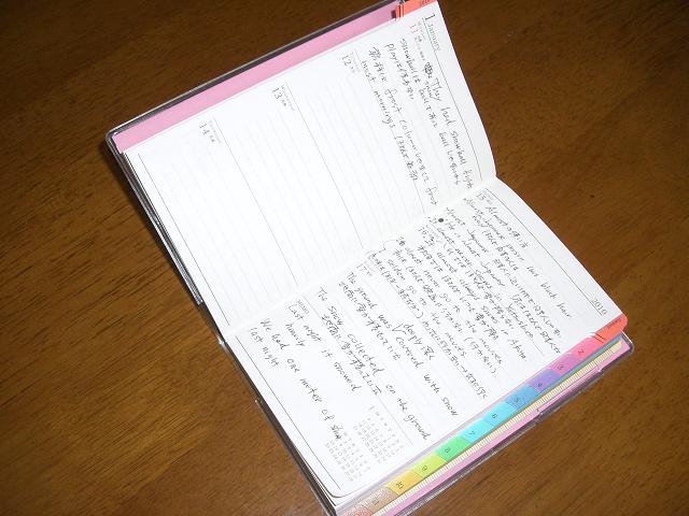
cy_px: 258
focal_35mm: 38
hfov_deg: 49.0
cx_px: 344
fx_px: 756
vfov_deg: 37.7
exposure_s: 1/60
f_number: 2.7
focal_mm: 6.2
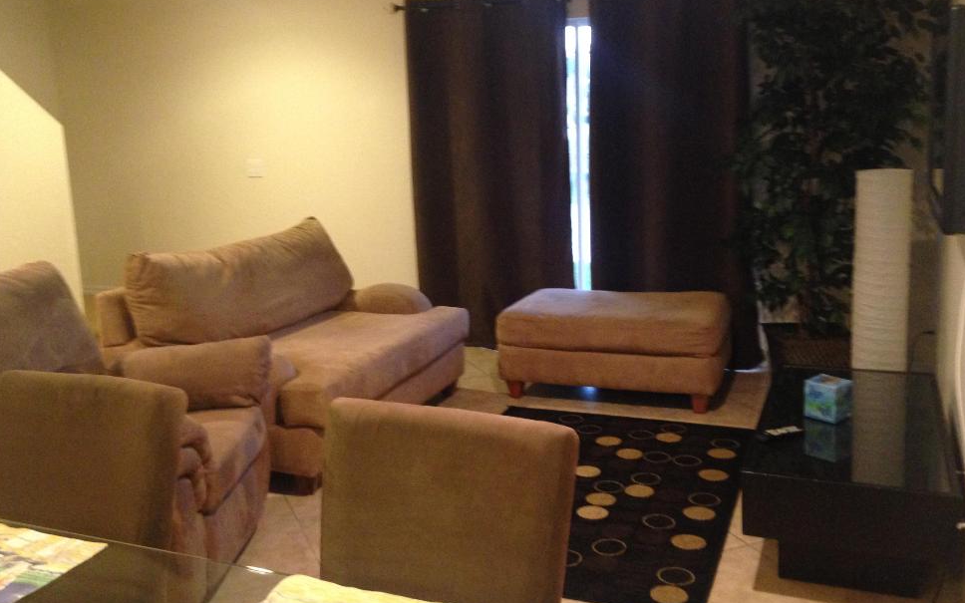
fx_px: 973
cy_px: 264
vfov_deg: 34.4
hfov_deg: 52.7
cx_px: 490
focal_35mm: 37
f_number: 2.4
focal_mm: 4.12
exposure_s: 1/17
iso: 400
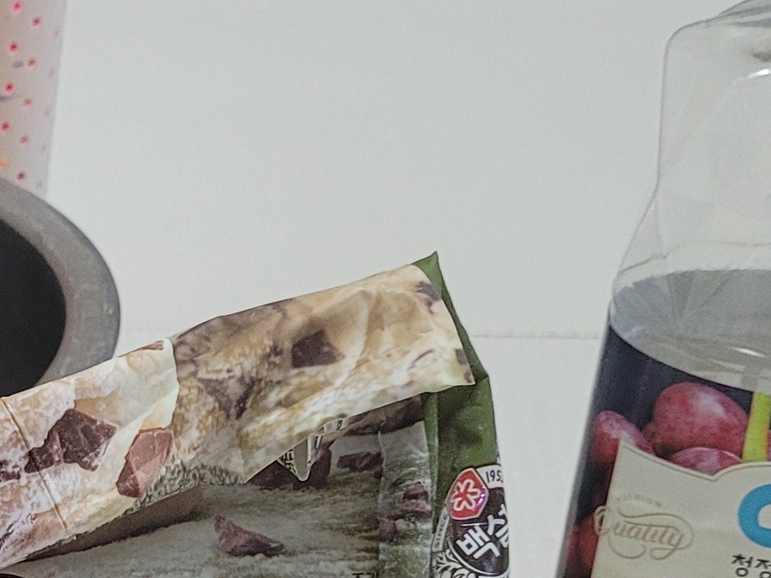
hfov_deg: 18.3
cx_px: -161
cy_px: 678
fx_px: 2272
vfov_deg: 14.1
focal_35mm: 102
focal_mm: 5.4
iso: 250
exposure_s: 1/120
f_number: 1.8
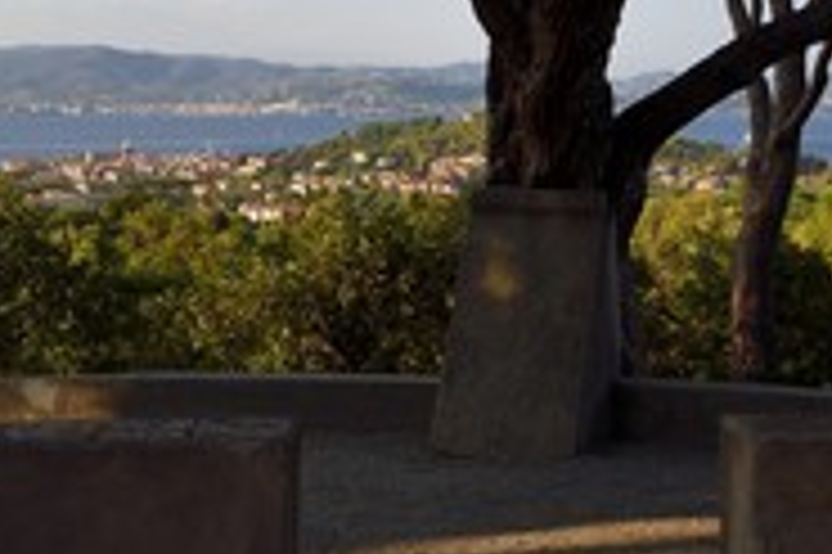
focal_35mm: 66
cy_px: -32
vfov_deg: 19.8
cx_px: 481
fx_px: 1524
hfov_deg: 30.5
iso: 200
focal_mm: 29
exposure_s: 1/125
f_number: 10
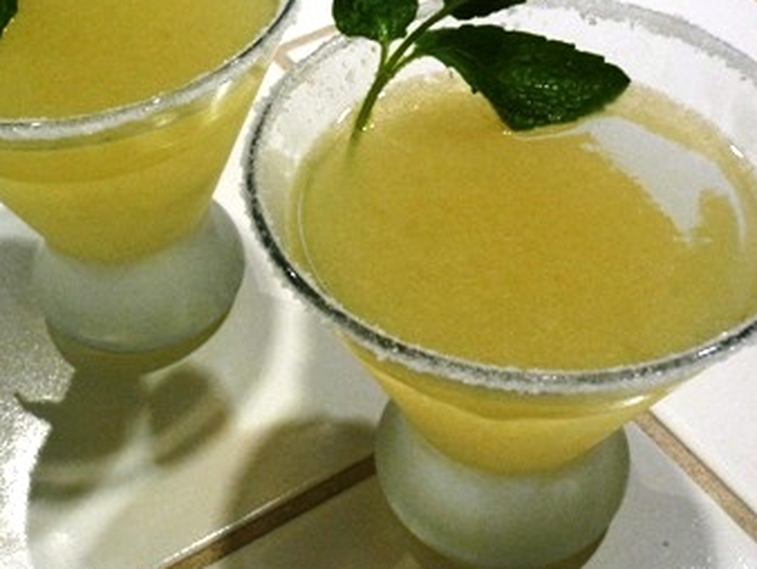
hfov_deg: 36.1
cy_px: 206
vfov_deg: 27.4
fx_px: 1160
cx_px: 316
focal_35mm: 53
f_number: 3.9
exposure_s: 1/25
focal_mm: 7.25
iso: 200
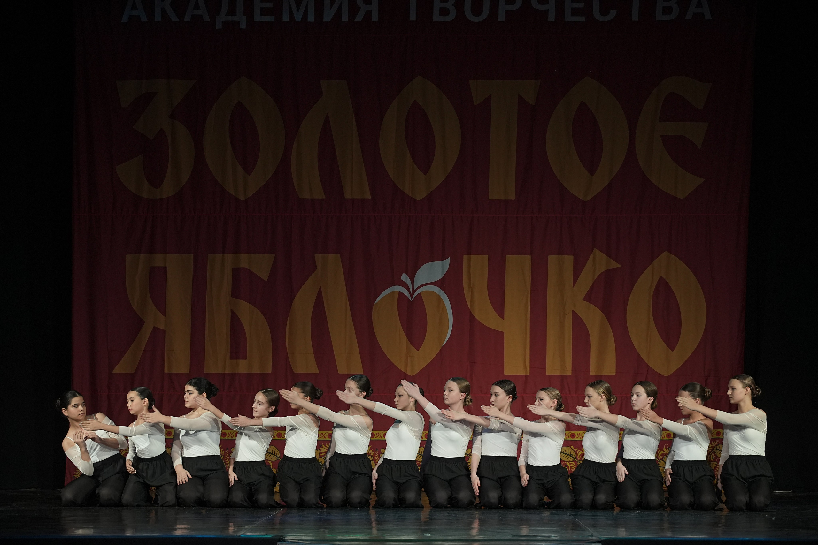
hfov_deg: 18.8
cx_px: 409
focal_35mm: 109
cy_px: 272
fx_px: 2477
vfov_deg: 12.6
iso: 2000
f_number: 4
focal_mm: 109
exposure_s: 1/400
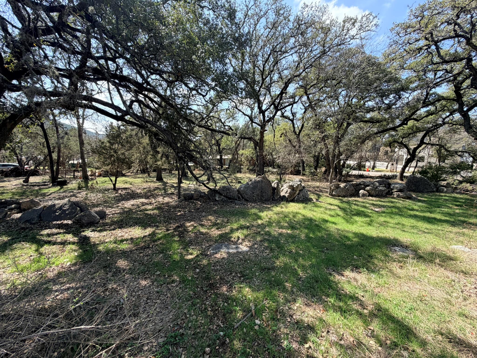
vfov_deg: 85.7
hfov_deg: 102.1
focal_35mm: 14
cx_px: 238
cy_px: 179
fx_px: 193
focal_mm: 2.22
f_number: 2.2
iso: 50
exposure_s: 1/502
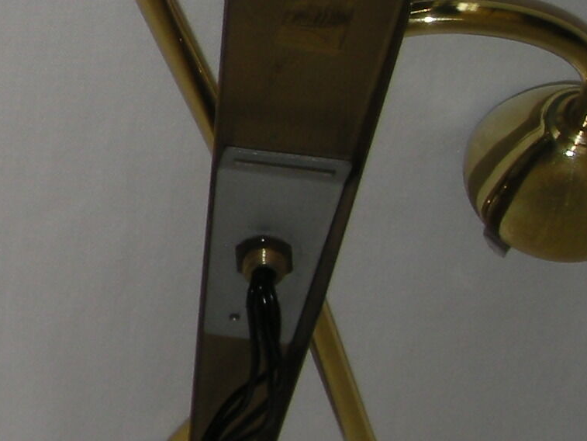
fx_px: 2408
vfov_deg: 10.4
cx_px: -413
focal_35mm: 142
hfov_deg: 12.8
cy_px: 81
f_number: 2.8
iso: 50
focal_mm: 5.7
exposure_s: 1/43.5
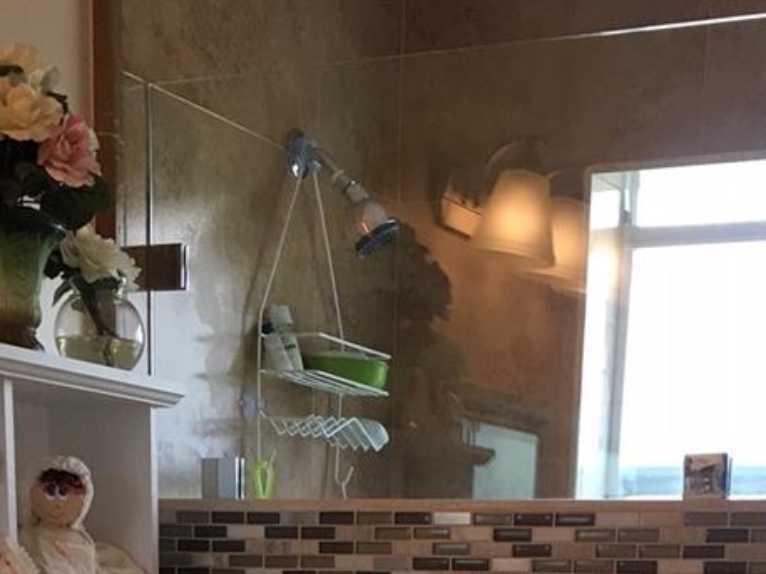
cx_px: 380
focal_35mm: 76
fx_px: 1681
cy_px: 996
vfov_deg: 16.6
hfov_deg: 25.7
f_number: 2.2
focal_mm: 4.15
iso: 40
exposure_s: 1/30
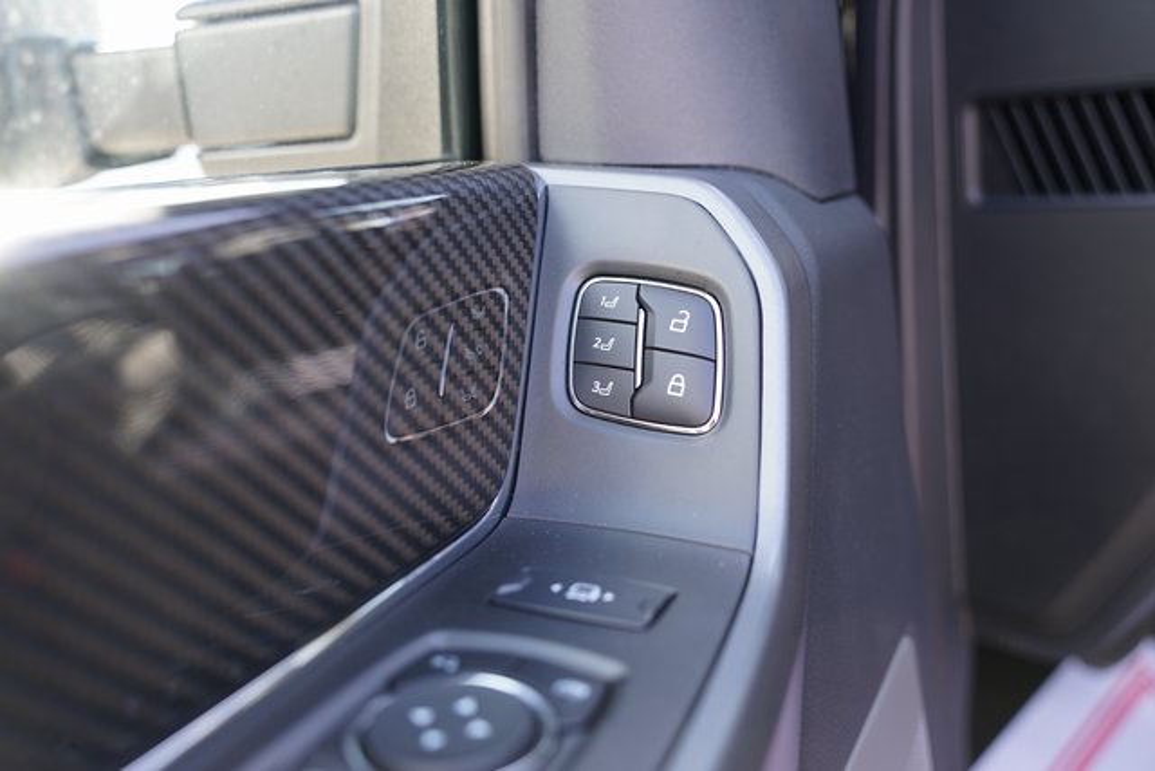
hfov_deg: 57.2
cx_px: 578
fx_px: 1059
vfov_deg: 40.0
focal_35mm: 33
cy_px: 386
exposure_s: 1/60
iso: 160
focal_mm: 33
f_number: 4
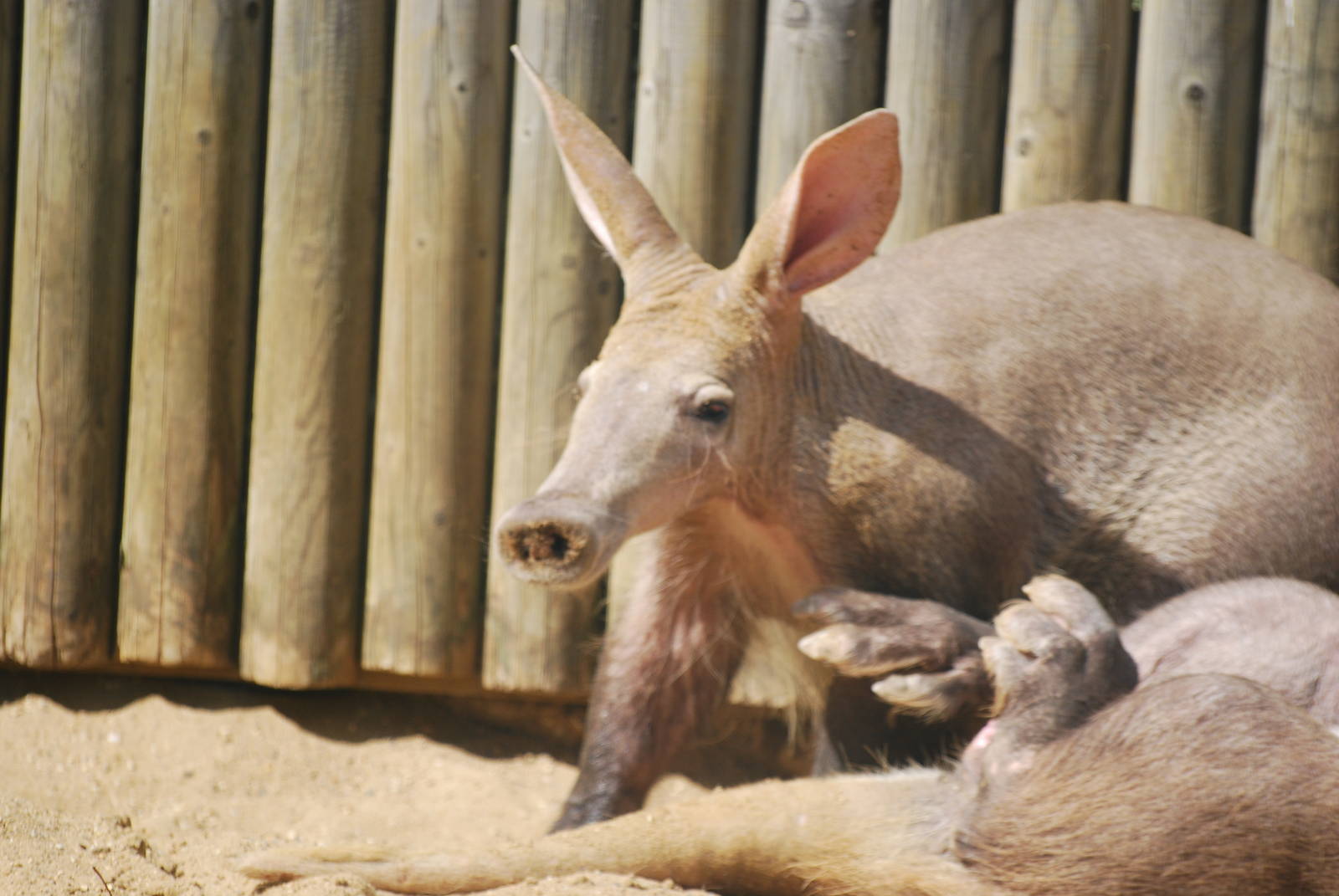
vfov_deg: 3.8
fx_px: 13406
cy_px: 448
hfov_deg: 5.7
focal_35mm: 360
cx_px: 670
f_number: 5.3
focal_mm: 240
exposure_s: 1/500
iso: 200
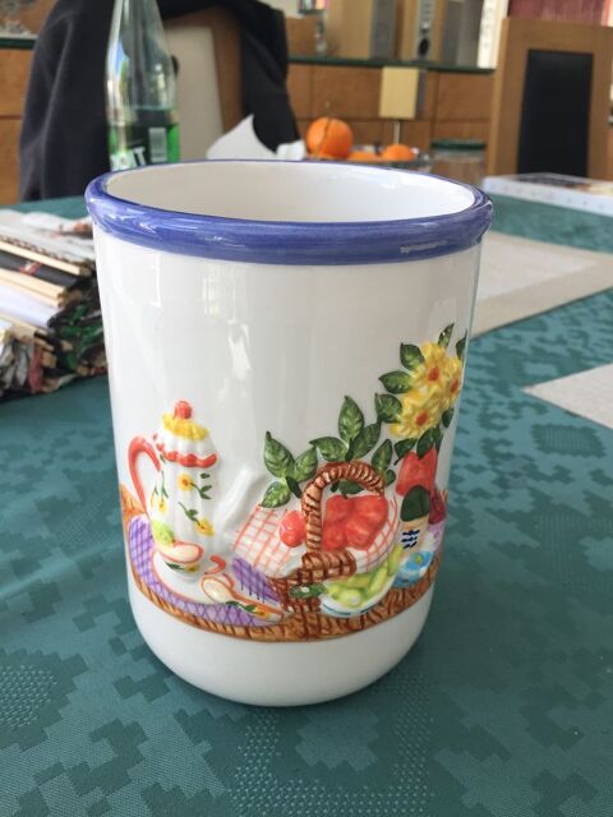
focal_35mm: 29
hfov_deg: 48.2
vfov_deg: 61.7
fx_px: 685
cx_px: 306
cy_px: 408
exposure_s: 1/100
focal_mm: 4.15
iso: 50
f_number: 2.2
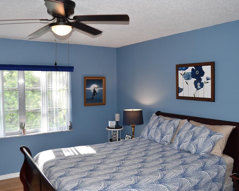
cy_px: 95
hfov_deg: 52.9
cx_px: 121
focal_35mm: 34
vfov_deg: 43.3
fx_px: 240
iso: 560
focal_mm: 20
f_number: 5.6
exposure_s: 1/125
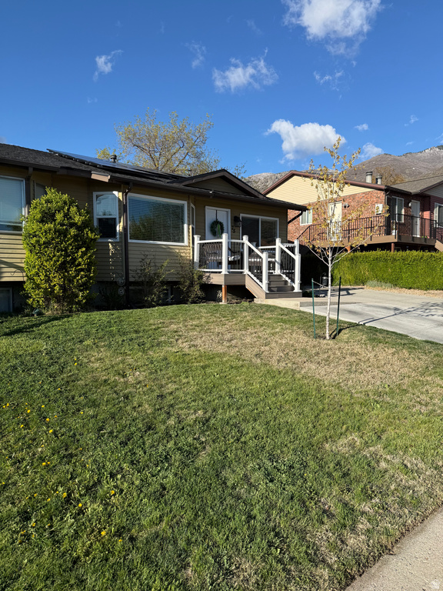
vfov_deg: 71.6
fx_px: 410
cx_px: 222
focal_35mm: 24
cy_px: 296
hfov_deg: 56.8
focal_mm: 6.76
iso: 80
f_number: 1.78
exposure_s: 1/3425
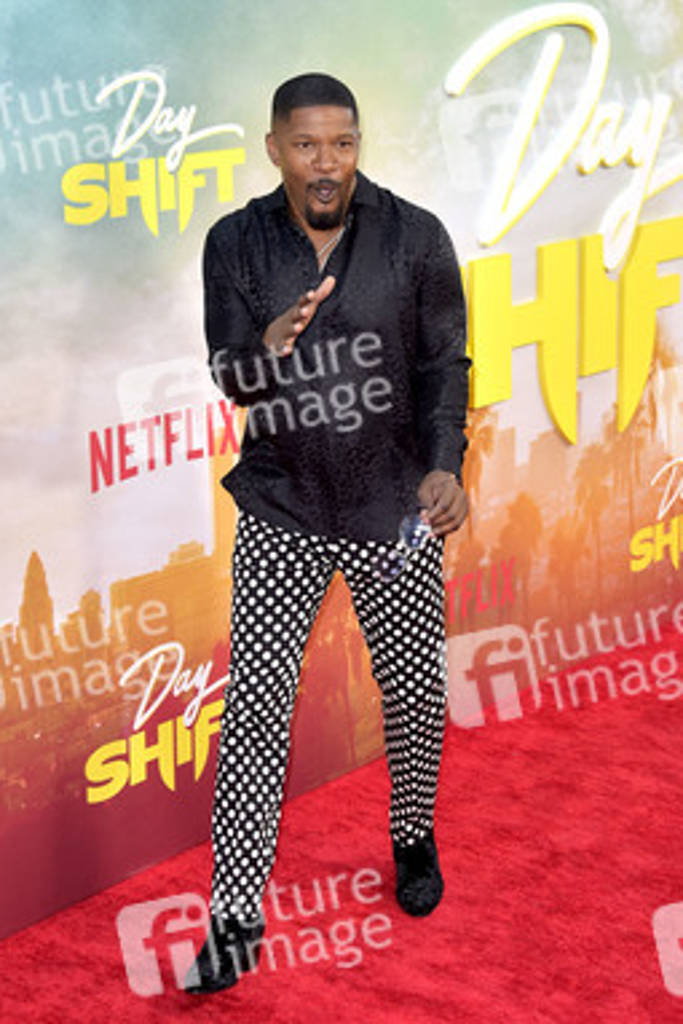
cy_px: 531
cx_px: 333
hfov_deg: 20.0
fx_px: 1933
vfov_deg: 29.6
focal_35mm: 68
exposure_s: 1/250
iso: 1250
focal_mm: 65
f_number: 5.6
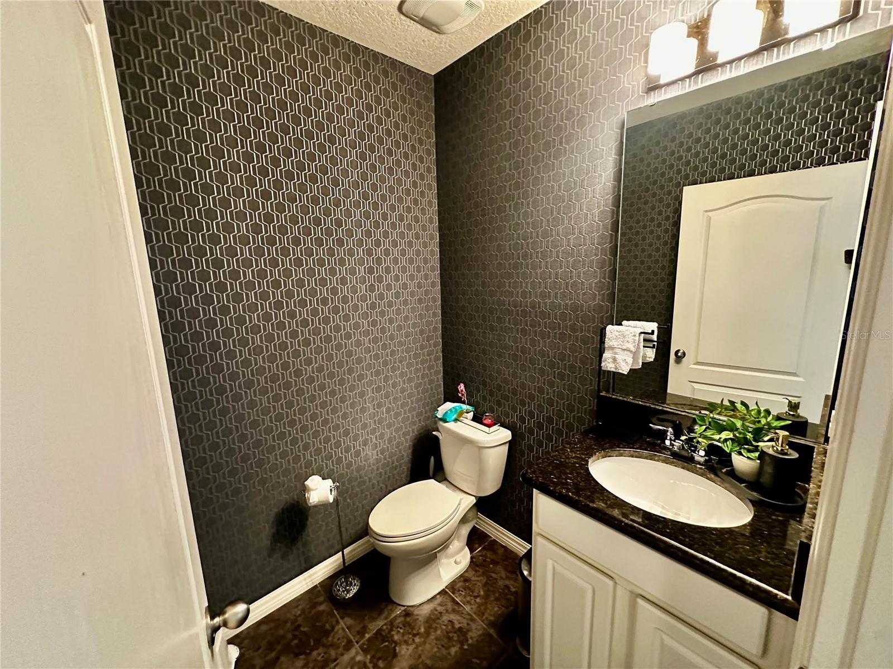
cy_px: 334
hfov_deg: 102.1
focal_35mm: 14
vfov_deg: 85.7
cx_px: 446
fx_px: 361
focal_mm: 2.22
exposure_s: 1/60
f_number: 2.2
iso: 1000
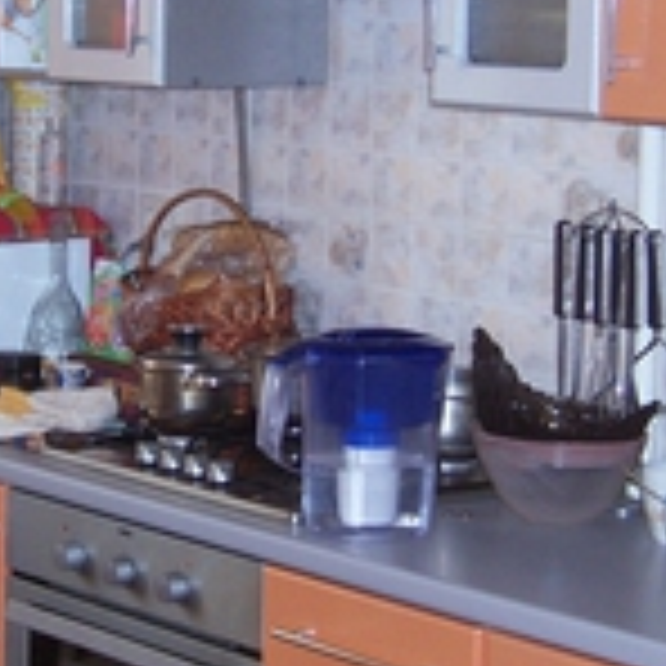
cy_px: 148
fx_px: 2873
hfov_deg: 13.1
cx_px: 117
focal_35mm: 132
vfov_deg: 13.2
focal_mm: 8.2
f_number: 3.4
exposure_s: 1/60
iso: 140
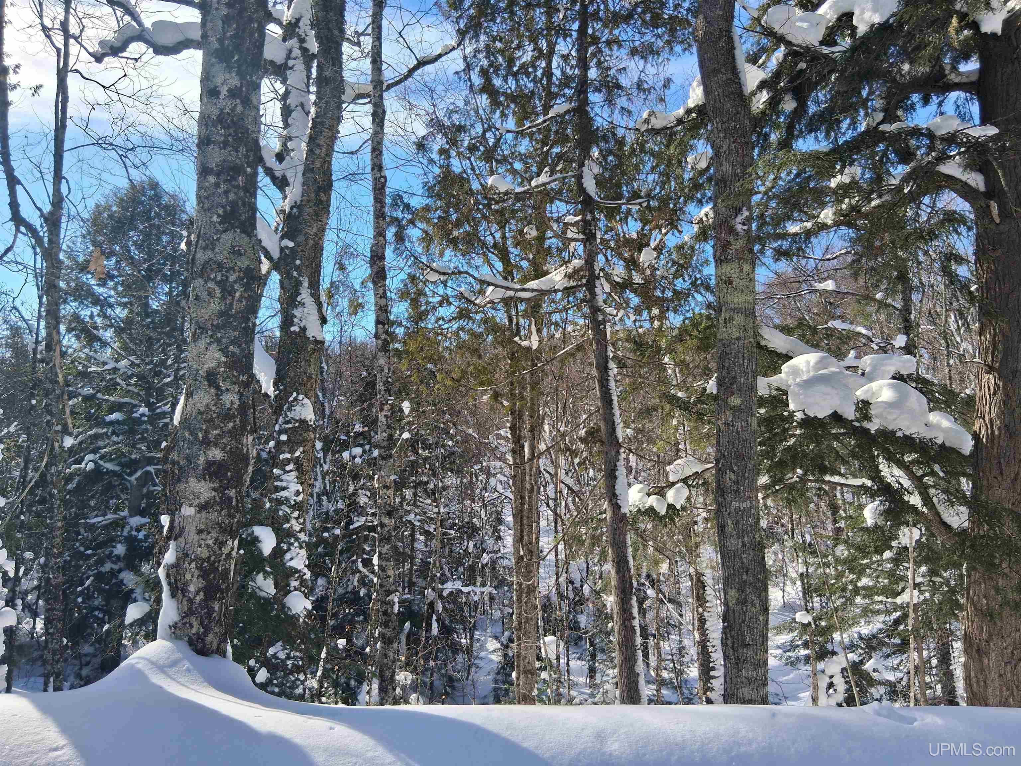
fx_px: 767
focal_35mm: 26
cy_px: 383
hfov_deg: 67.3
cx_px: 510
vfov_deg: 53.1
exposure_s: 1/553
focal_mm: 3.98
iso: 25
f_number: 1.8
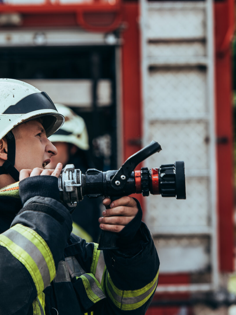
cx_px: 88
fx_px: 2182
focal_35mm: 240
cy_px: 91
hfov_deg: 6.2
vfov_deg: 8.2
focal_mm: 140
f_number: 4.5
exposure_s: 1/400
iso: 100
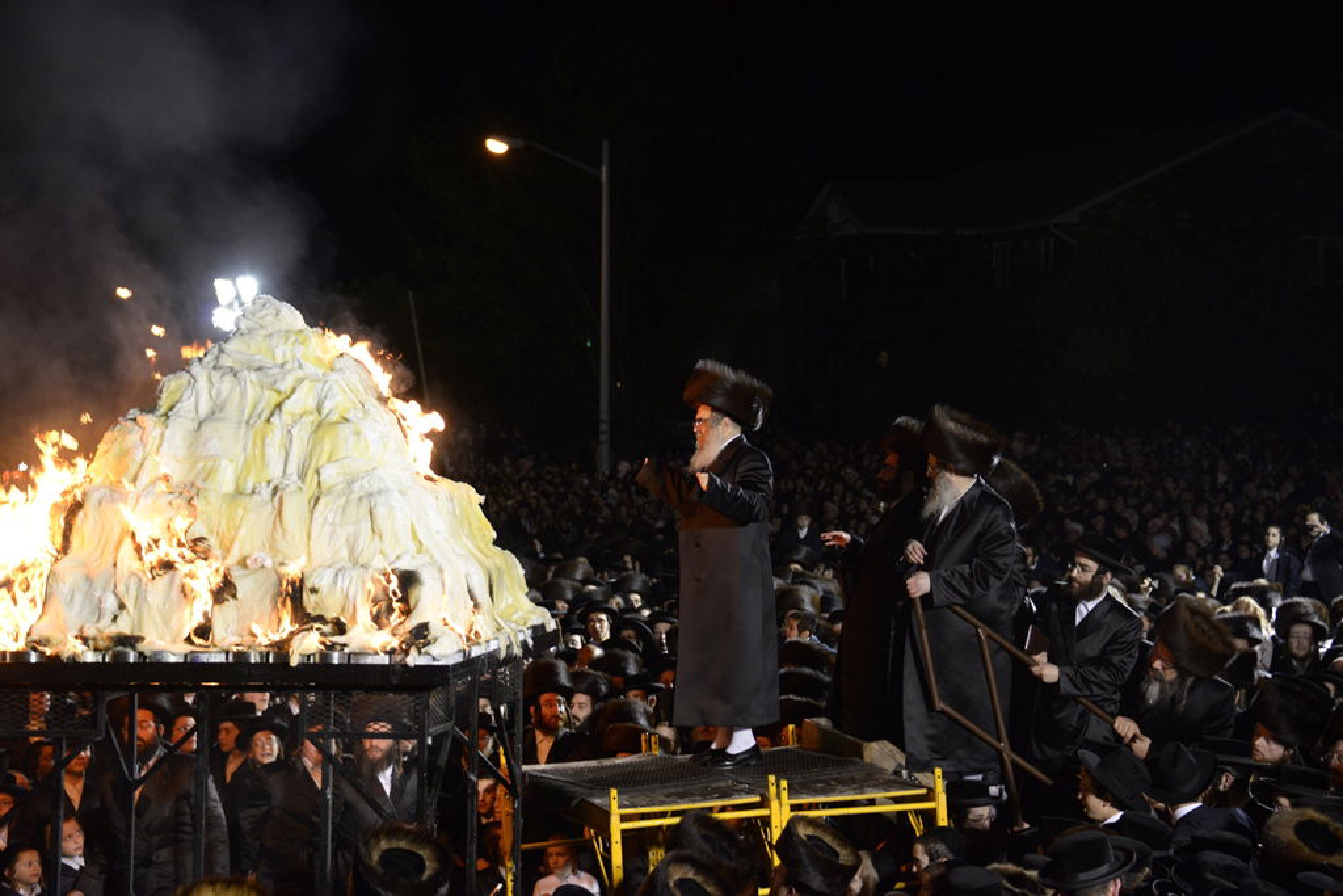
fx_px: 3059
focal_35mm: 82
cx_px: 672
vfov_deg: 16.7
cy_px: 448
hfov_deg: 24.8
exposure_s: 1/125
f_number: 5
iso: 2000
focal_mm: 82
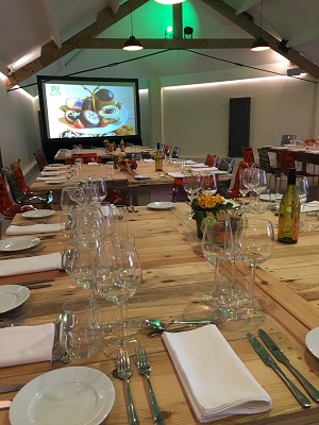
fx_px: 356
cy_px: 212
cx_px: 160
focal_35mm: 29
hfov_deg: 48.2
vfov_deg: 61.7
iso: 200
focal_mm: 4.15
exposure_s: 1/33
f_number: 2.2
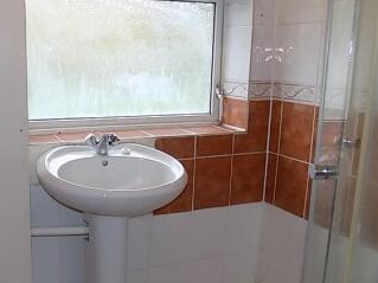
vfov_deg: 34.2
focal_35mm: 42
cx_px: 110
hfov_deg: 43.8
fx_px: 458
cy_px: 165
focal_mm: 4
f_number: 3.1
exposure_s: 1/30
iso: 200
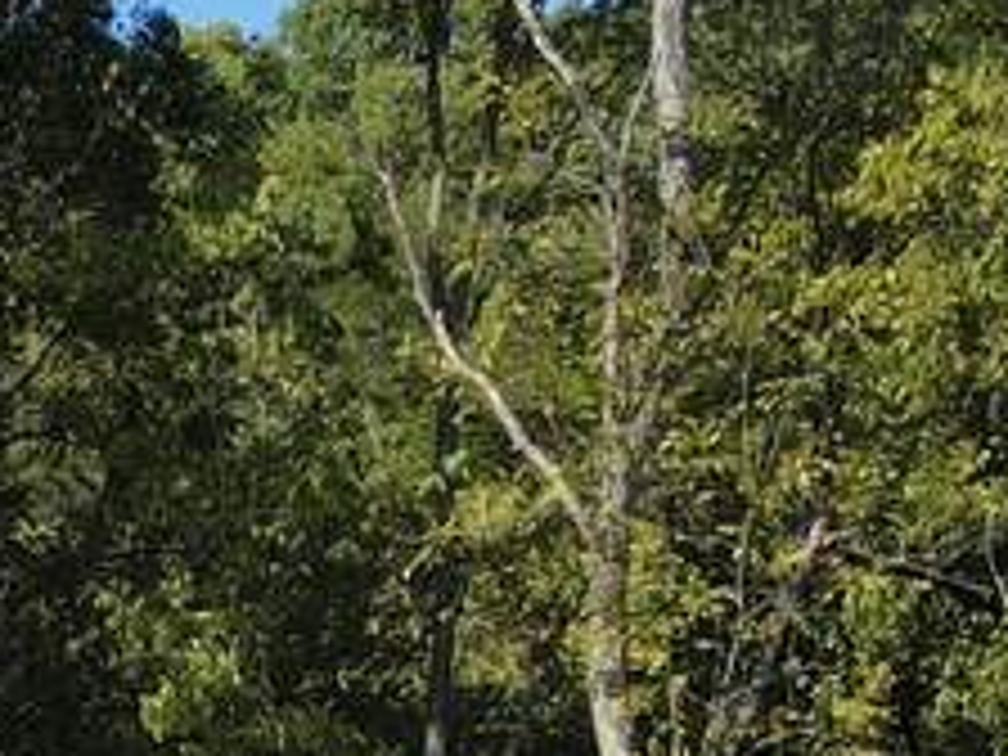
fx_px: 3989
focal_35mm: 137
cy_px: 2106
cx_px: -752
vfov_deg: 9.1
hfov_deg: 13.1
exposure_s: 1/400
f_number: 2.8
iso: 100
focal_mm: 4.5
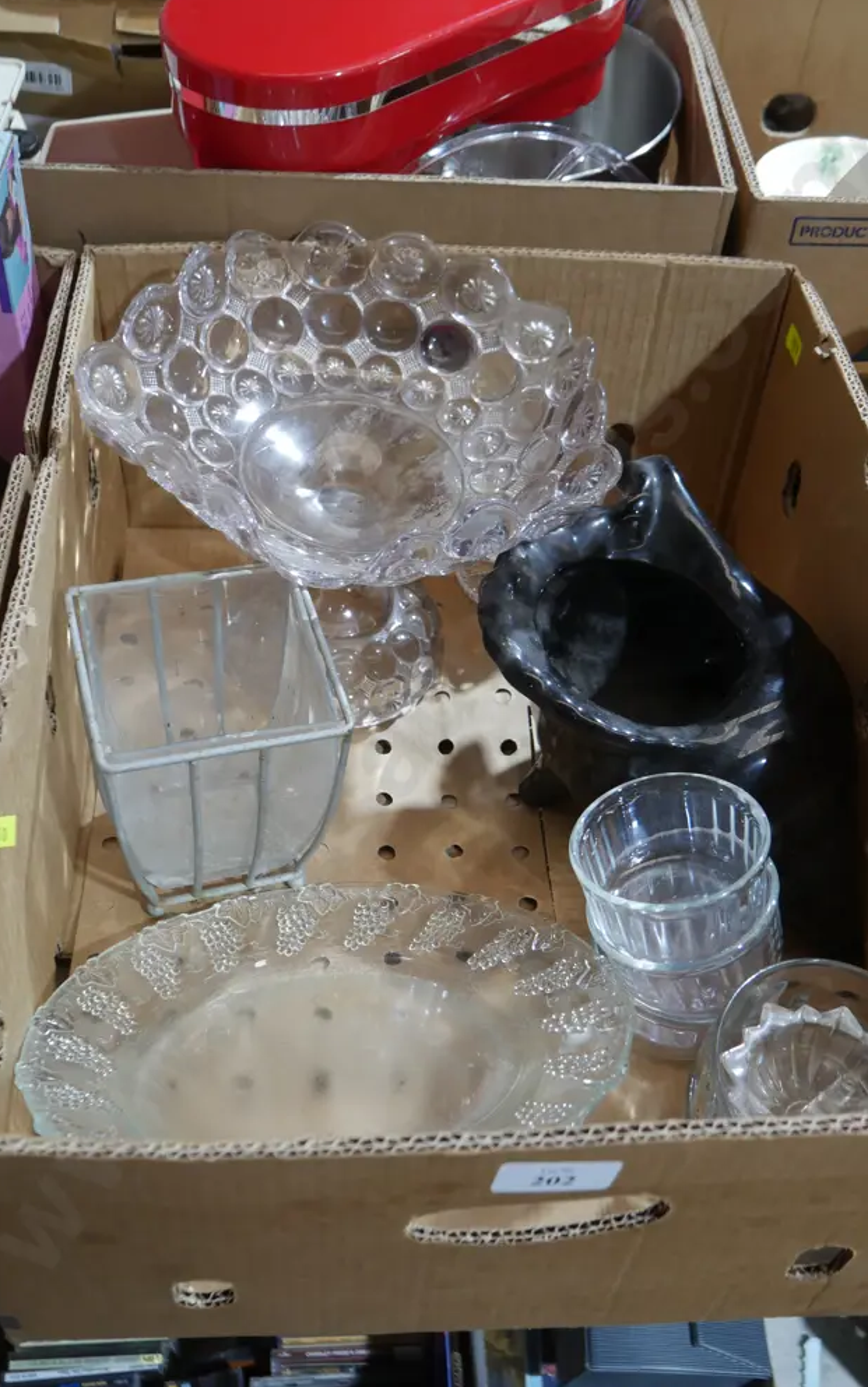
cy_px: 694
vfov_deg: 55.3
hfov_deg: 36.3
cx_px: 444
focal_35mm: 35
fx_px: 1324
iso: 640
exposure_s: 1/60
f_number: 3.6
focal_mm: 16
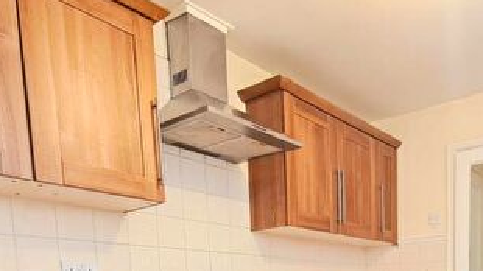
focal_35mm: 32
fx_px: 410
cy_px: 354
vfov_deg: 29.4
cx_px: 338
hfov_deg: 59.0
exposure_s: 1/50
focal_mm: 2.22
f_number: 2.2
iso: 250
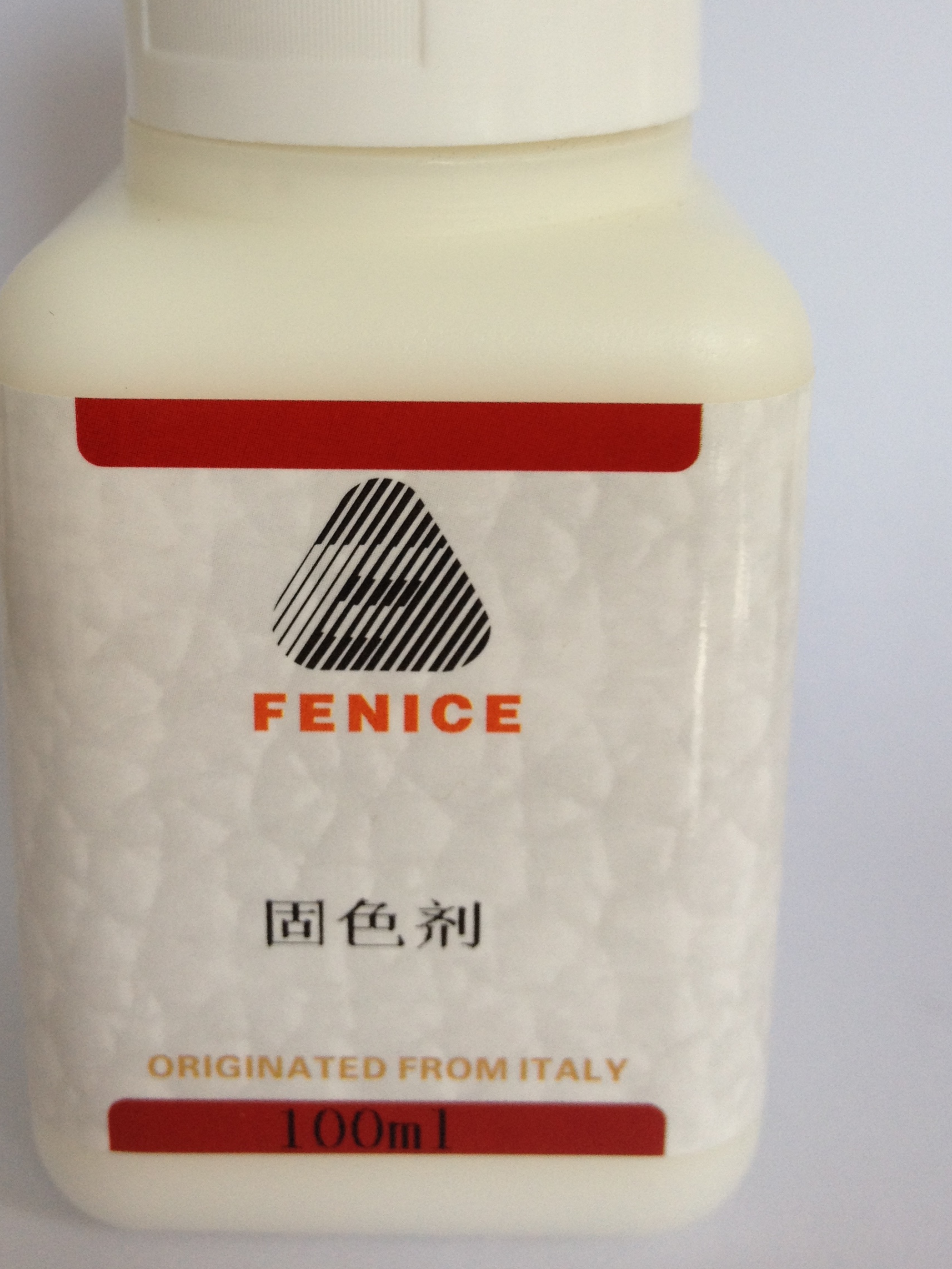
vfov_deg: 37.5
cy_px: 370
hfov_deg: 29.1
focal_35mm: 50
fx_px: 1833
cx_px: 436
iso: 50
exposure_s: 1/40
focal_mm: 4.28
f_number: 2.4
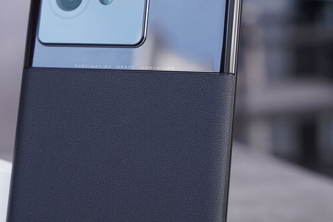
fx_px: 1091
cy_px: 40
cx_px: 112
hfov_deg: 17.3
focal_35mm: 118
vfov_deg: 11.6
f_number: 7.1
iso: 800
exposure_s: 1/160
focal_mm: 62
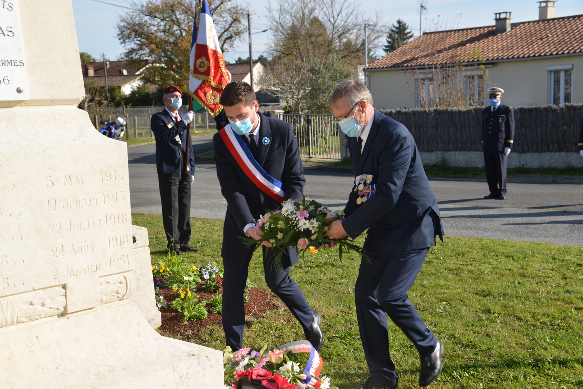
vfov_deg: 24.6
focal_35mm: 55
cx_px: 292
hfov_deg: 36.2
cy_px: 194
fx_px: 891
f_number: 8
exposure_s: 1/200
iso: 100
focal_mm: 55
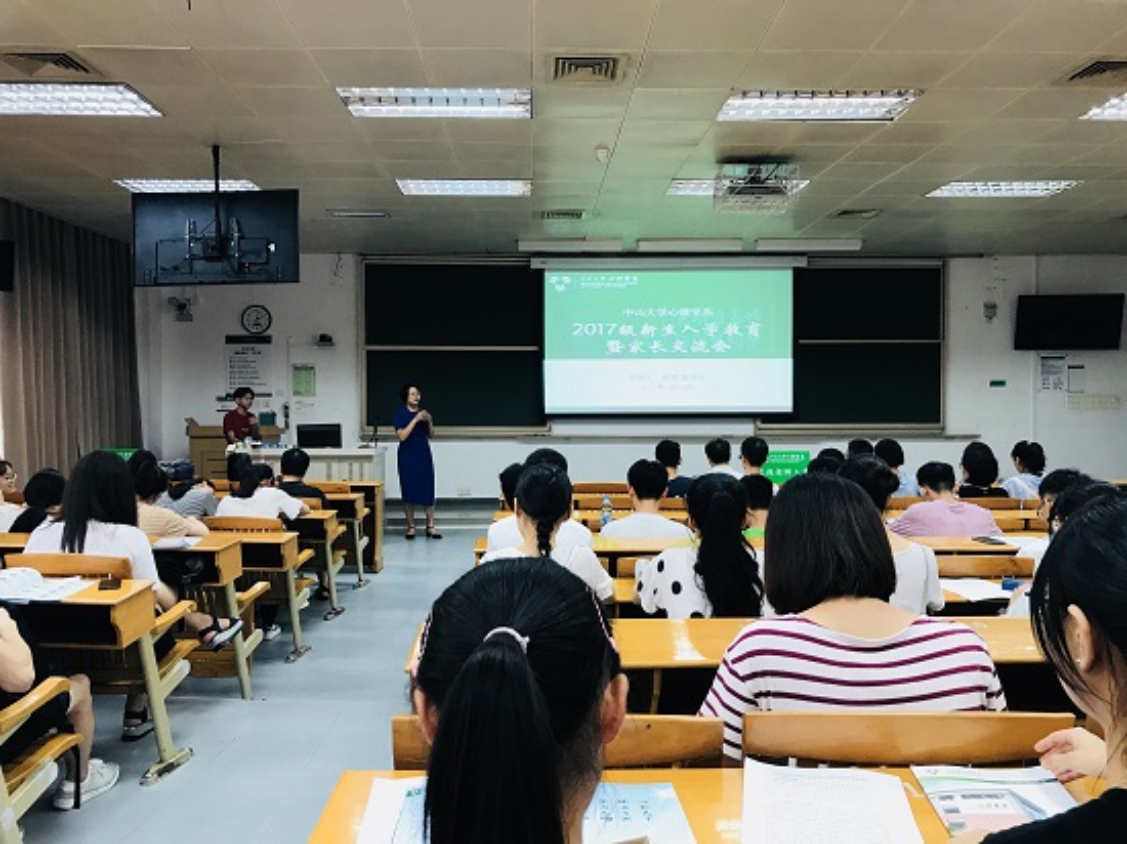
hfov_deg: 63.5
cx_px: 564
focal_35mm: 28
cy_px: 422
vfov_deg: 49.7
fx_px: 911
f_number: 1.8
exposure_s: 1/20
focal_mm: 3.99
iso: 32
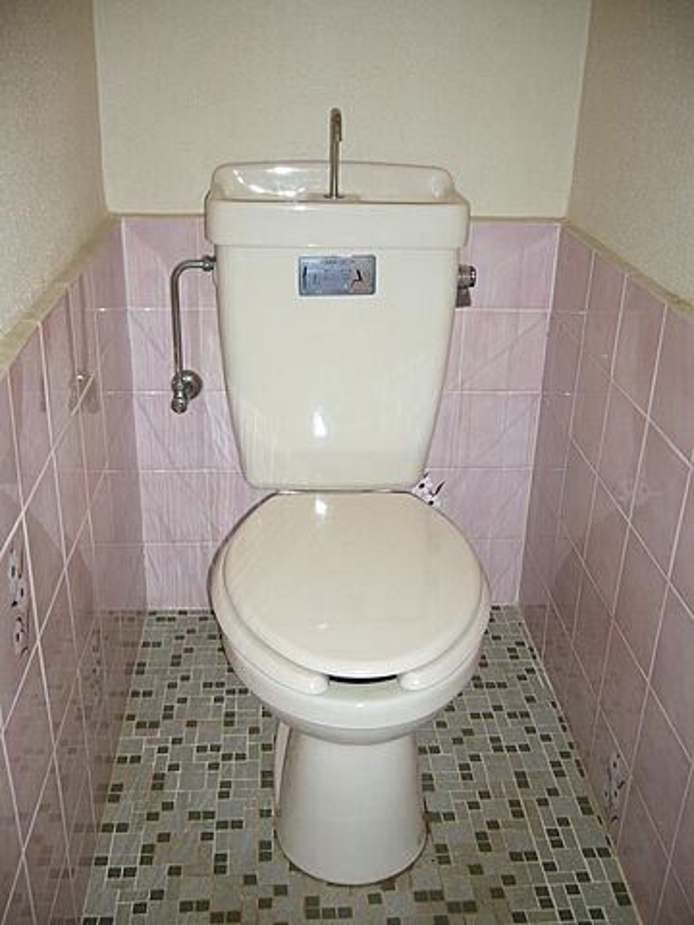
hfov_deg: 40.7
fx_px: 936
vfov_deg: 52.6
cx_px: 347
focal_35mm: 35
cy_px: 462
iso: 100
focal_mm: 5.8
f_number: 2.8
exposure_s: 1/60
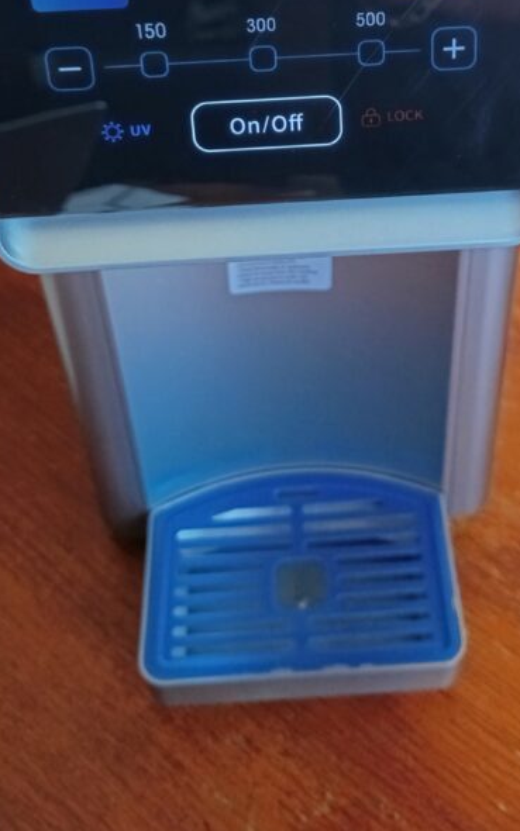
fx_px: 1043
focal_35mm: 46
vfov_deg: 41.3
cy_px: 144
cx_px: 328
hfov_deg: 27.9
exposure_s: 1/25
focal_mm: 4.71
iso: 500
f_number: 1.7
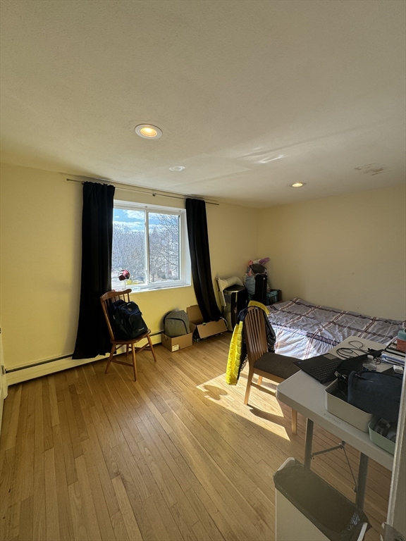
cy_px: 270
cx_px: 203
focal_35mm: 14
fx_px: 219
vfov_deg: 102.1
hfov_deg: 85.7
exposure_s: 1/267
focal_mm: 2.22
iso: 40
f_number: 2.2
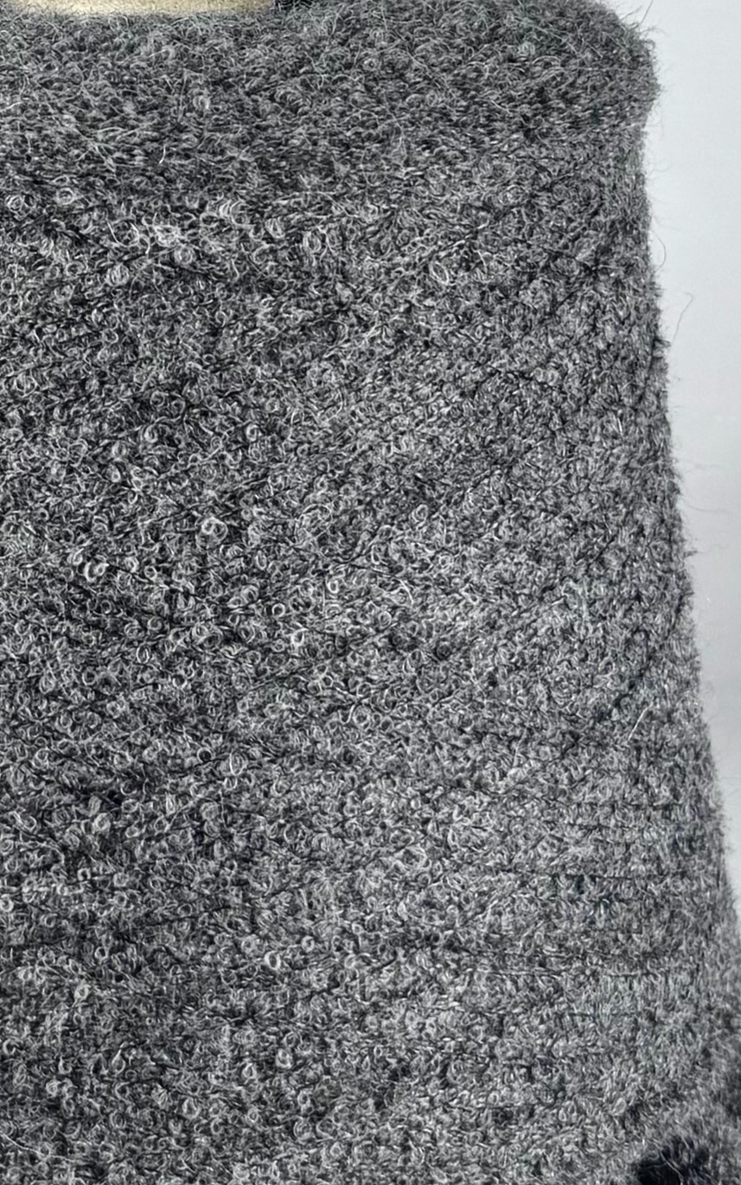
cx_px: 131
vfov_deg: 50.8
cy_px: 763
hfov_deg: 32.5
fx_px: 1228
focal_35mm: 38
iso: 80
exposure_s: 1/3584
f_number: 1.78
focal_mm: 6.76
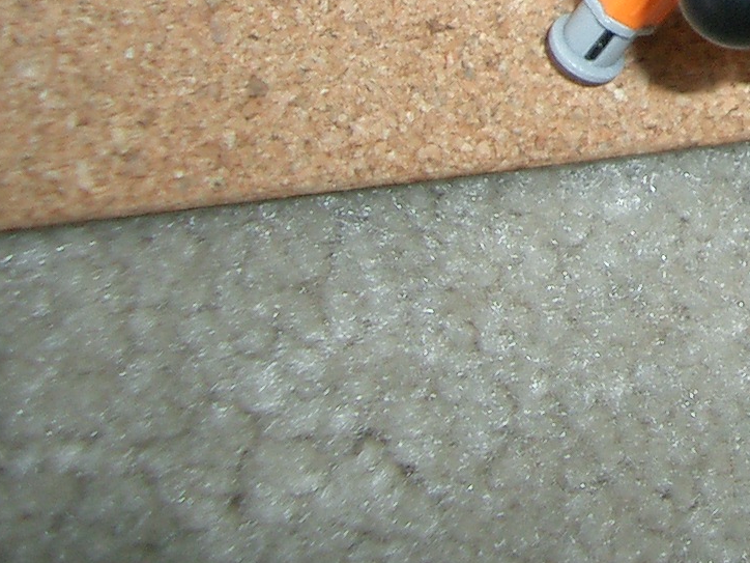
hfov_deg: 18.7
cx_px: 923
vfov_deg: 14.2
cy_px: -223
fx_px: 2145
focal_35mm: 99
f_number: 2.6
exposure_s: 1/40
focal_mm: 5.8
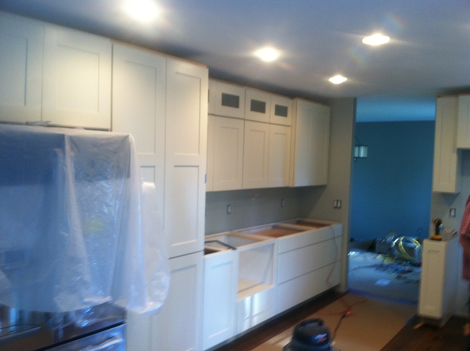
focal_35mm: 35
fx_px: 474
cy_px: 176
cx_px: 235
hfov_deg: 52.7
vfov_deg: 40.6
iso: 100
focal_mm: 3.85
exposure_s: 1/15
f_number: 2.8
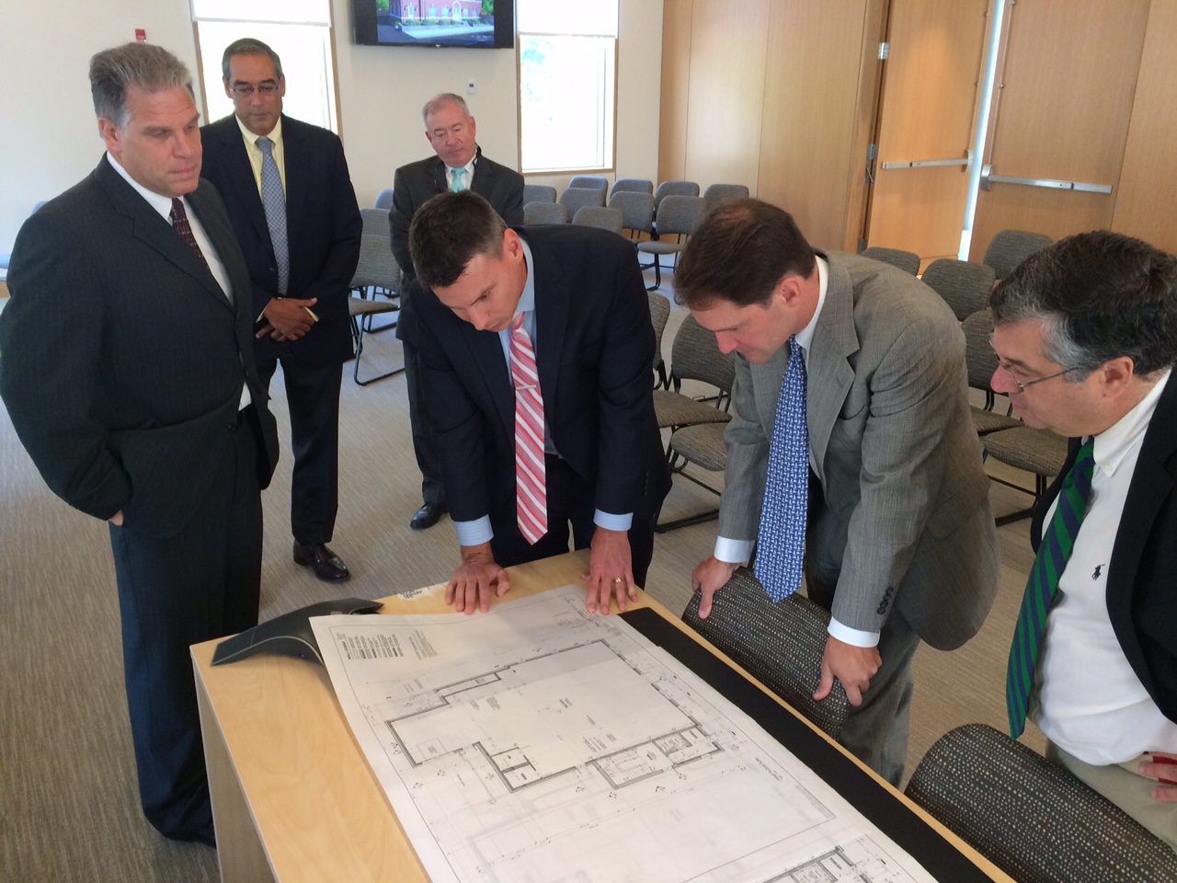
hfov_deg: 61.7
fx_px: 986
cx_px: 588
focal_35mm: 29
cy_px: 442
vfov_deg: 48.2
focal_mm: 4.15
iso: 64
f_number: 2.2
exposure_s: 1/30
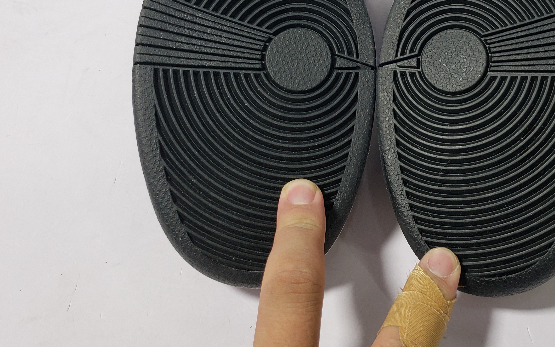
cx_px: 384
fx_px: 696
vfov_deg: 26.8
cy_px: 20
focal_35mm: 46
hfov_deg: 42.7
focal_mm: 4.3
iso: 50
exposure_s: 1/296
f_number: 1.5
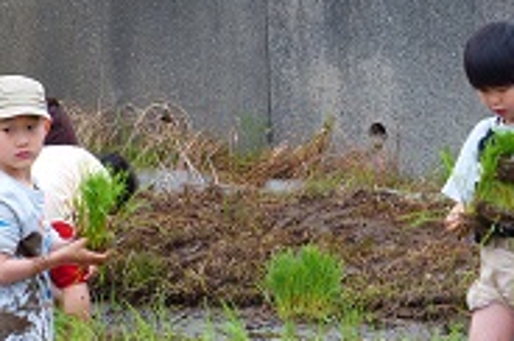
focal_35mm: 513
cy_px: 277
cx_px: 168
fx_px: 7312
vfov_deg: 2.7
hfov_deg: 4.0
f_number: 4
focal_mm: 42.5
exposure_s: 1/100
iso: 100
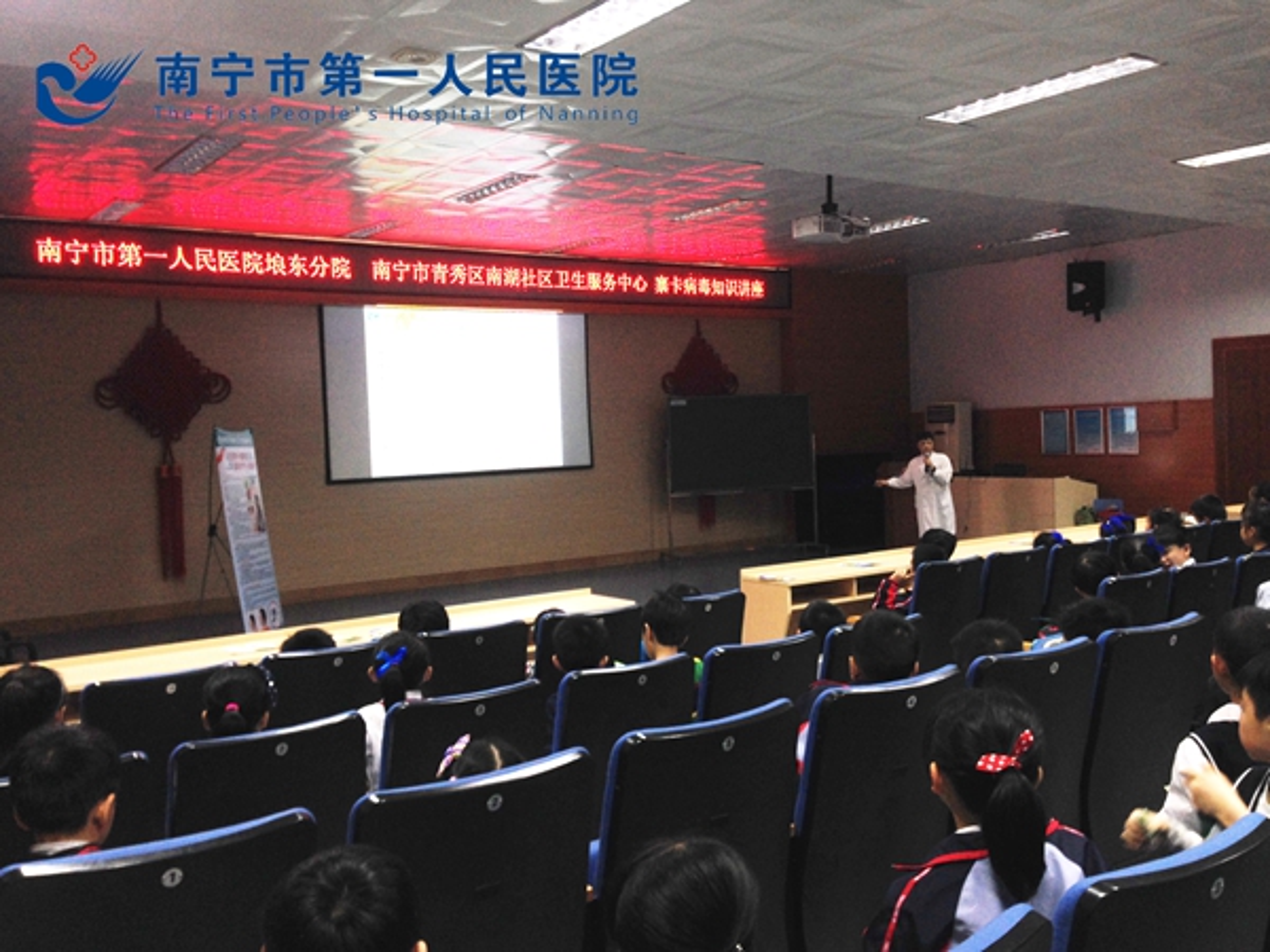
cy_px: 476
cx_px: 635
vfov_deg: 42.9
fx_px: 1211
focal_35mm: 33
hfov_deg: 55.4
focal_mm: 4.12
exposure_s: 1/20
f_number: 2.4
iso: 64
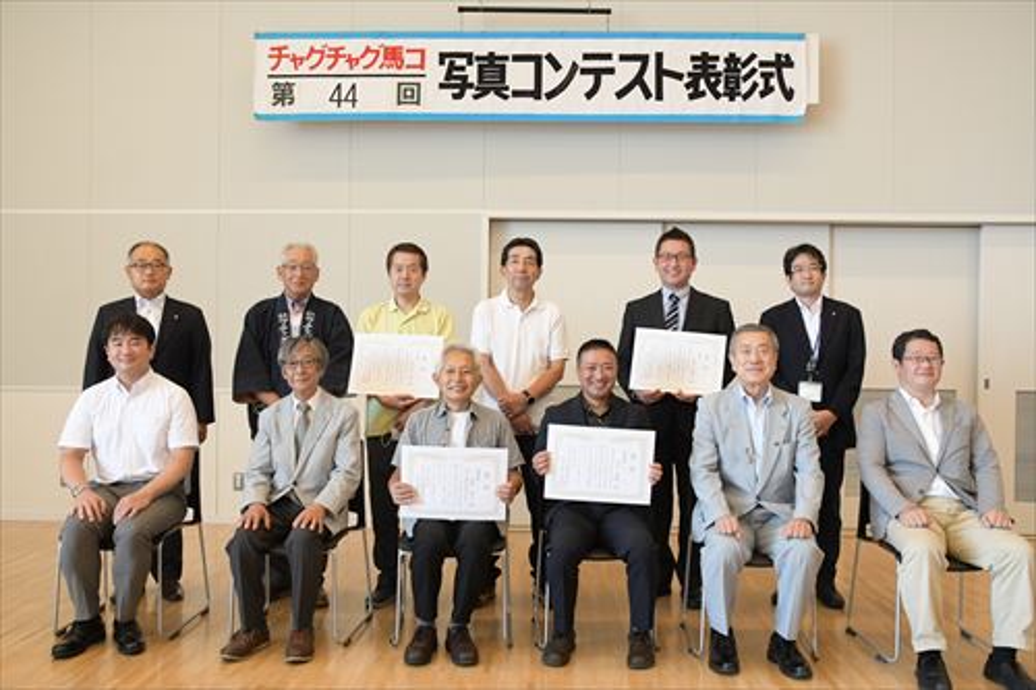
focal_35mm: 32
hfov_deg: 59.5
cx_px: 518
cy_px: 345
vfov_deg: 41.7
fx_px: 906
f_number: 5
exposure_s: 1/320
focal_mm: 21
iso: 2500
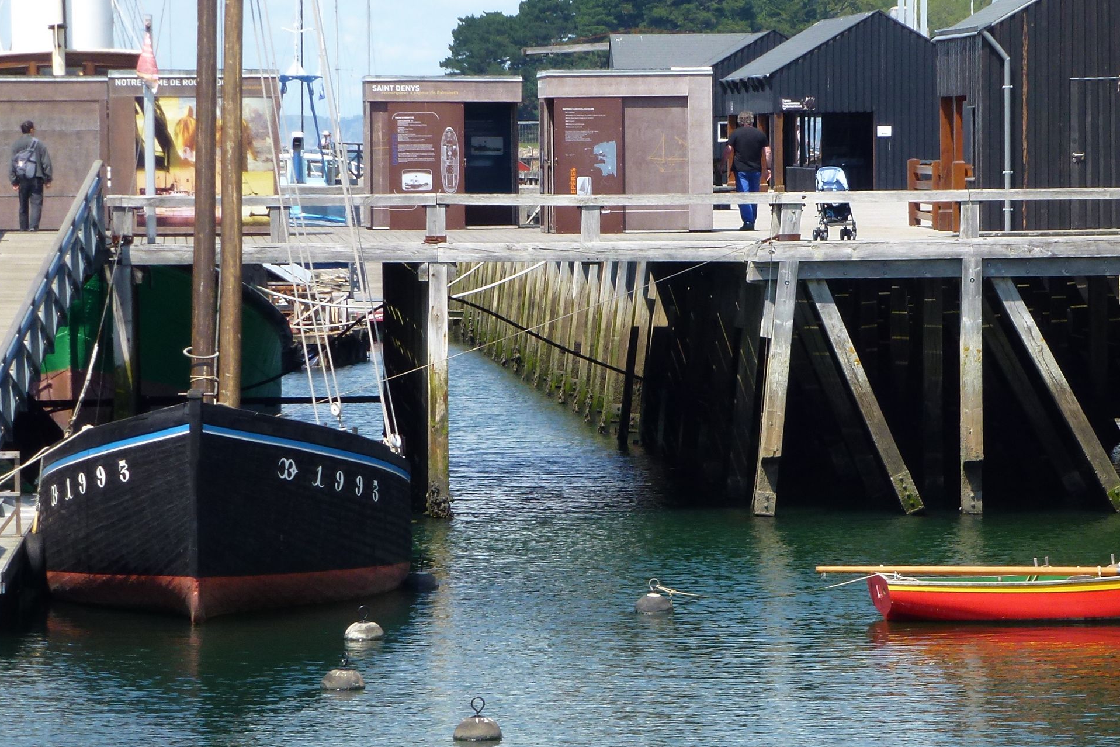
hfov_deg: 10.3
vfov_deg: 6.9
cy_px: 337
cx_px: 665
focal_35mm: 200
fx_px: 6222
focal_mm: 23.4
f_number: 5.2
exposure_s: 1/320
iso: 100
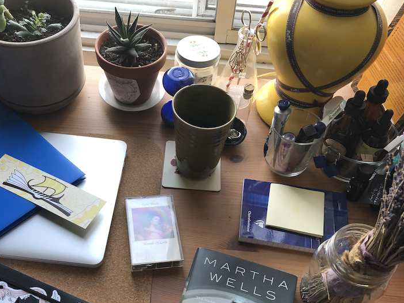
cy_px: 193
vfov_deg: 35.7
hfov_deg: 46.6
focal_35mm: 40
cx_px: 163
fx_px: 467
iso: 25
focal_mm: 3.99
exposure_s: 1/30
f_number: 1.8
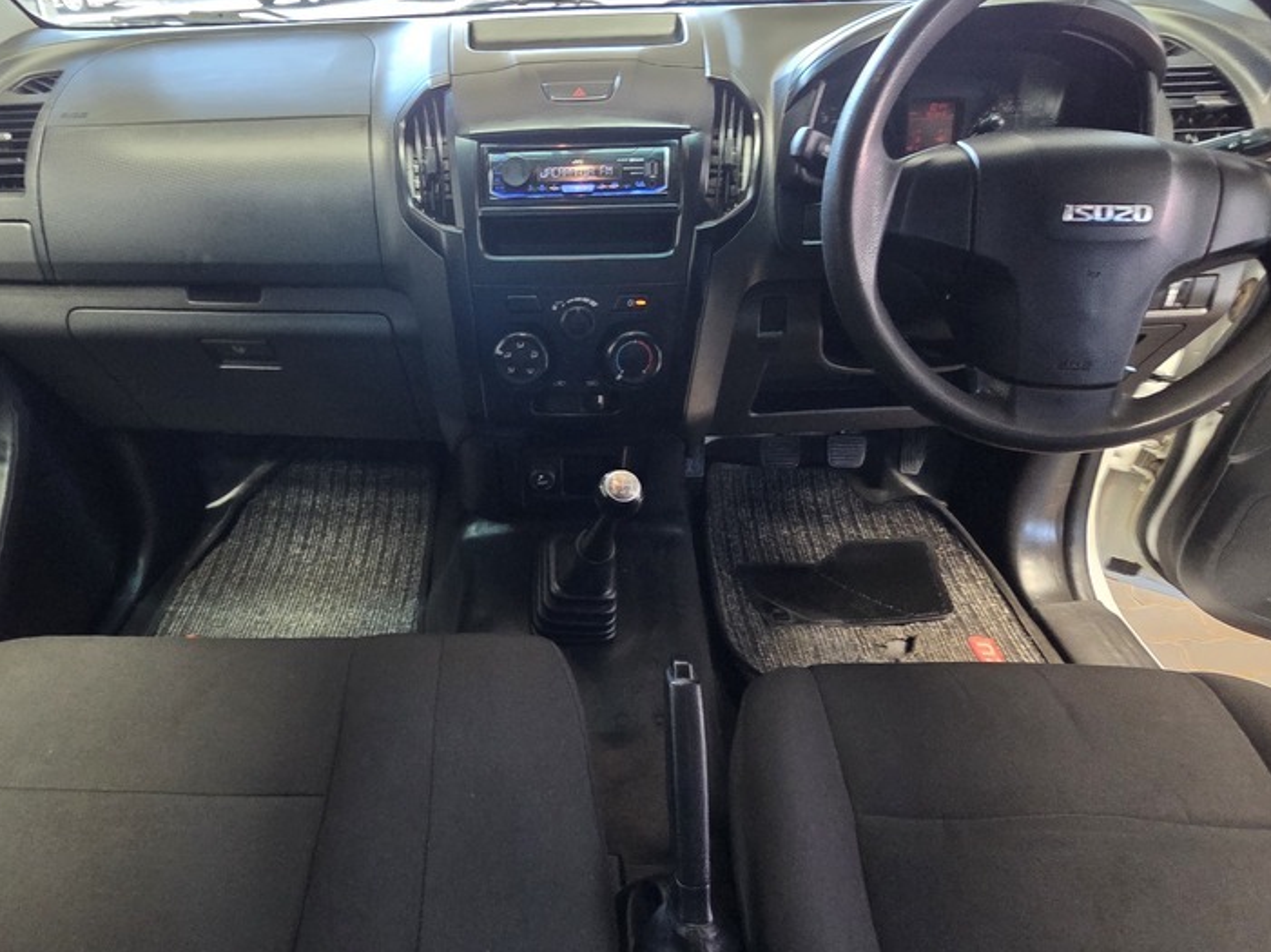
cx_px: 522
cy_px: 490
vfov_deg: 68.6
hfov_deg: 83.9
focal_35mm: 19
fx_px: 697
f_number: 2.2
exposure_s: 1/50
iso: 640
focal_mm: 2.2
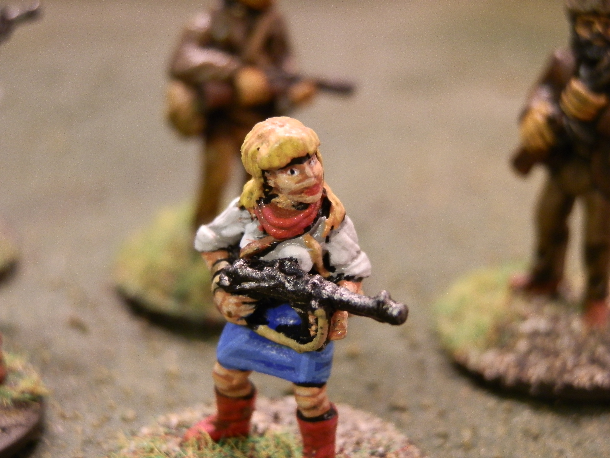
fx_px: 1075
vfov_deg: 24.0
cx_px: 305
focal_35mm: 61
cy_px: 229
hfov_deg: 31.7
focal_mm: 10.99
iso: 250
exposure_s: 1/8
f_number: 3.7
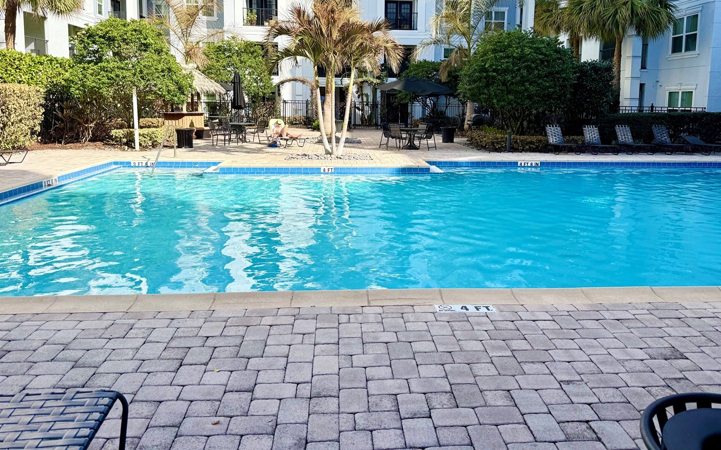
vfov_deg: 42.6
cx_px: 376
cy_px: 156
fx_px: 570
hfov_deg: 64.6
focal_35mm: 29
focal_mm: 6.76
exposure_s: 1/3021
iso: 80
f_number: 1.78
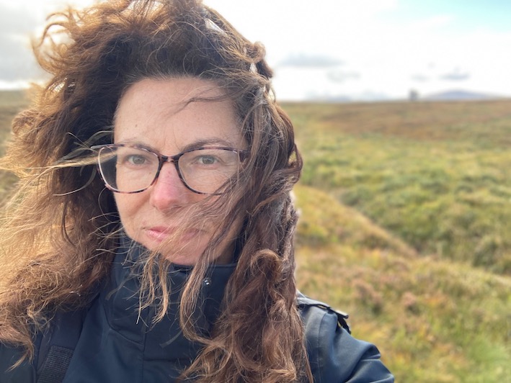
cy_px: 192
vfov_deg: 44.2
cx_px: 256
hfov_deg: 56.8
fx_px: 472
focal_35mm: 32
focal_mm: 2.87
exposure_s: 1/121
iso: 20
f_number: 2.2
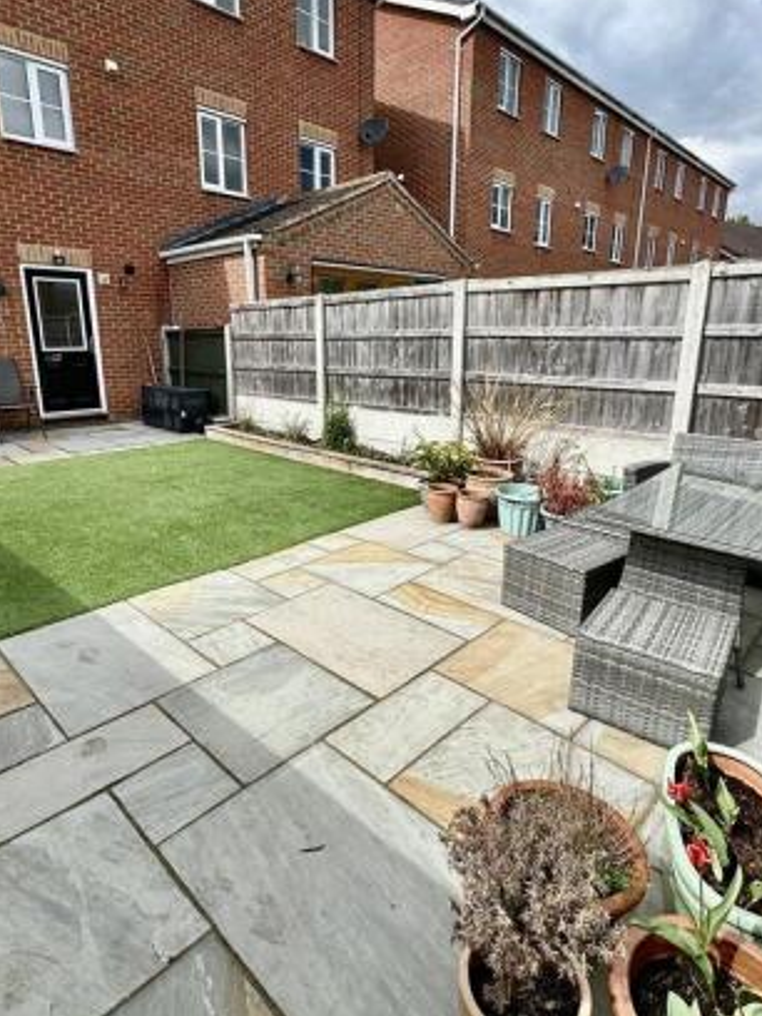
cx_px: 357
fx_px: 587
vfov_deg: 81.7
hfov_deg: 65.9
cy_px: 492
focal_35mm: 20
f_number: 2.2
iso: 40
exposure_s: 1/1795
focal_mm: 2.22
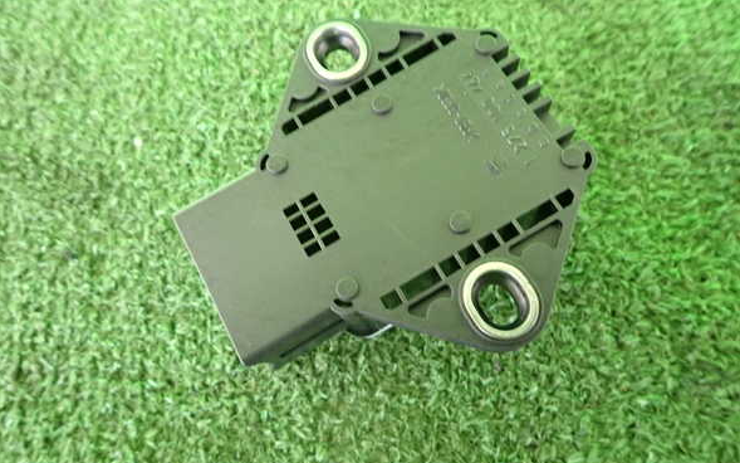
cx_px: 374
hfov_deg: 68.4
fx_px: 544
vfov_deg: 46.0
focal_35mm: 27
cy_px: 221
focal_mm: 4.5
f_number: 2
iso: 200
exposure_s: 1/30
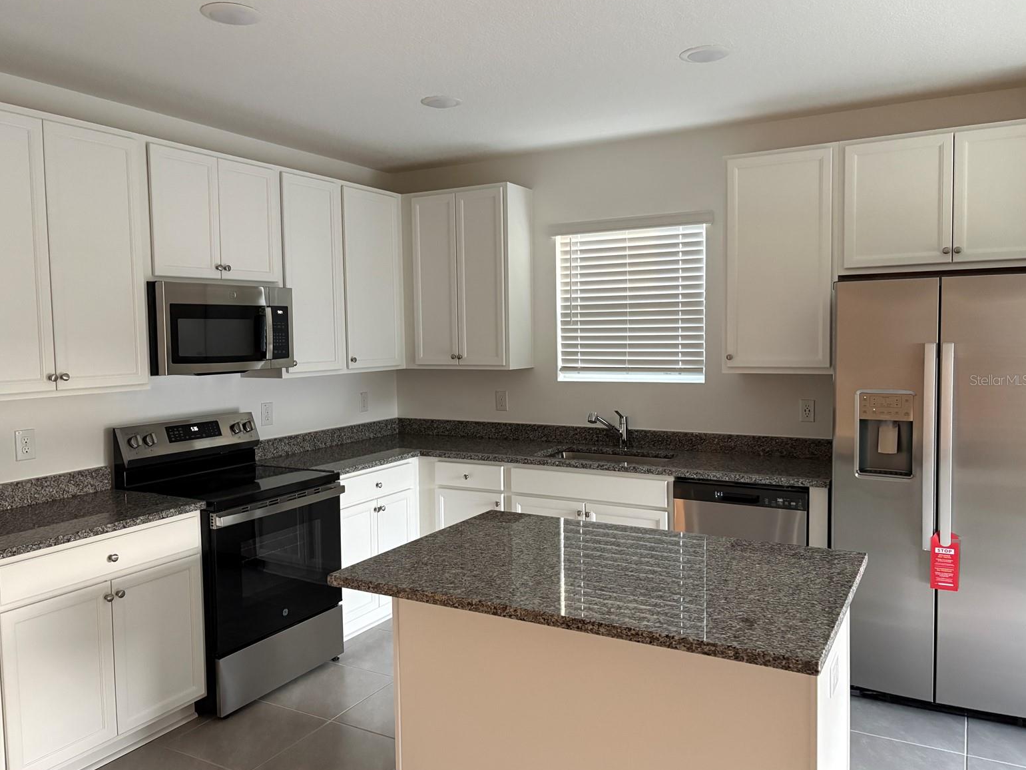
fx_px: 800
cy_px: 380
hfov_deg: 65.3
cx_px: 500
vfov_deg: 51.4
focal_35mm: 27
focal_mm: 5.96
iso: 400
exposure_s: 1/60
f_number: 1.6
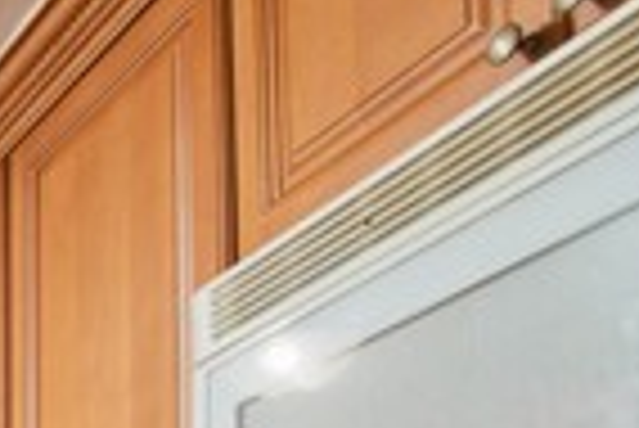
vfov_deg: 17.0
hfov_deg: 18.7
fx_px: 1119
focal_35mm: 63
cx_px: -662
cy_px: 813
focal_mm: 14
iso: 400
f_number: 5.6
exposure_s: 1/8
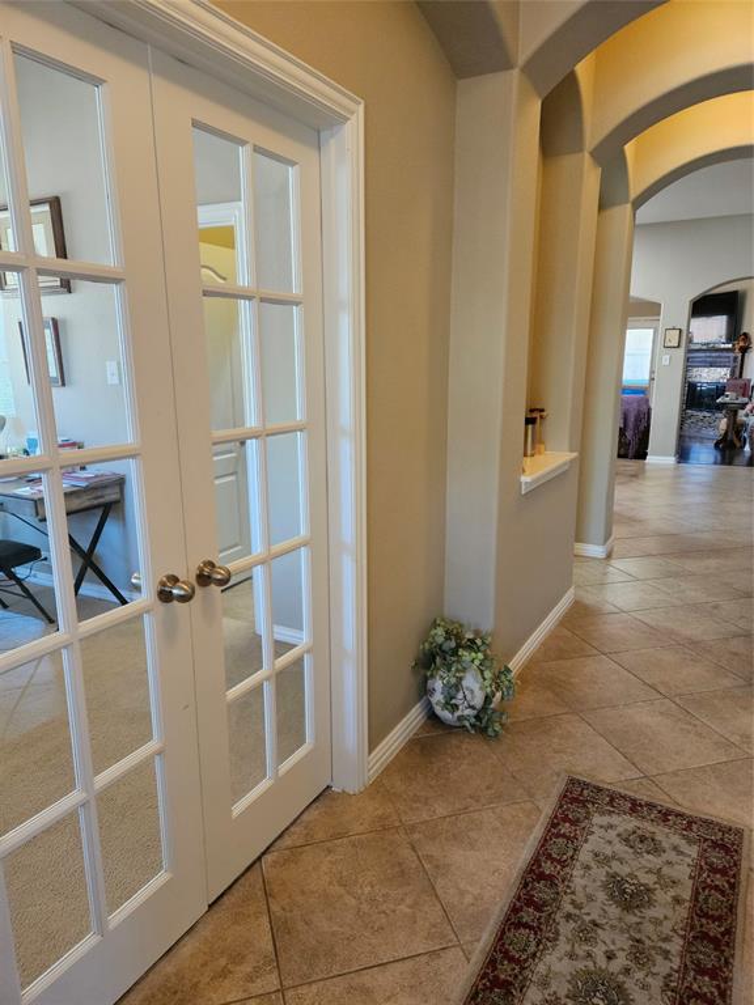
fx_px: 668
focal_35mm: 23
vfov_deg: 73.9
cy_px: 502
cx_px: 377
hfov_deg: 58.9
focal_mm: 5.4
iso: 640
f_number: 1.8
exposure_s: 1/60
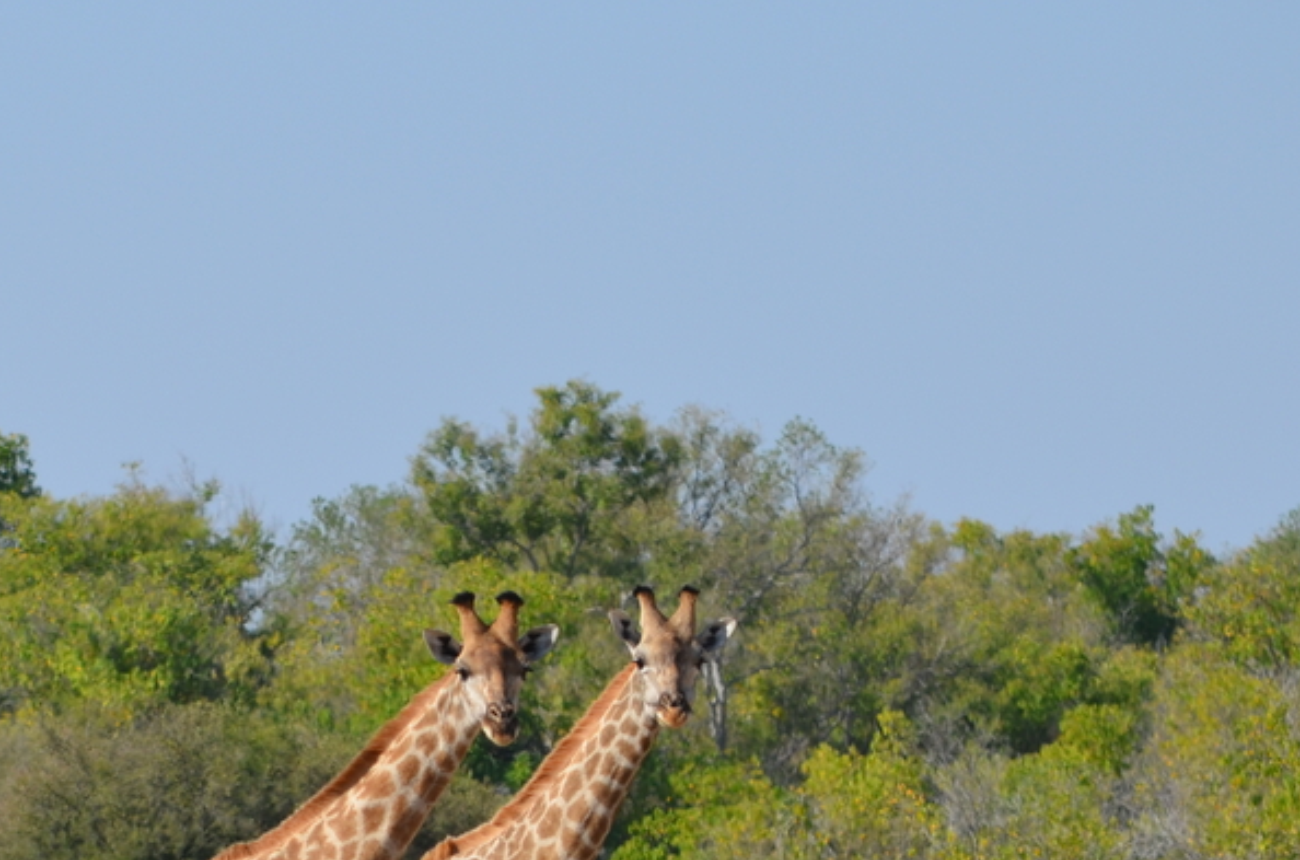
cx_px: 405
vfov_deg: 2.0
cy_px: 862
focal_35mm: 679
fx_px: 24461
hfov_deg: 3.0
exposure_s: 1/800
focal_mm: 210
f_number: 7.1
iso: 200
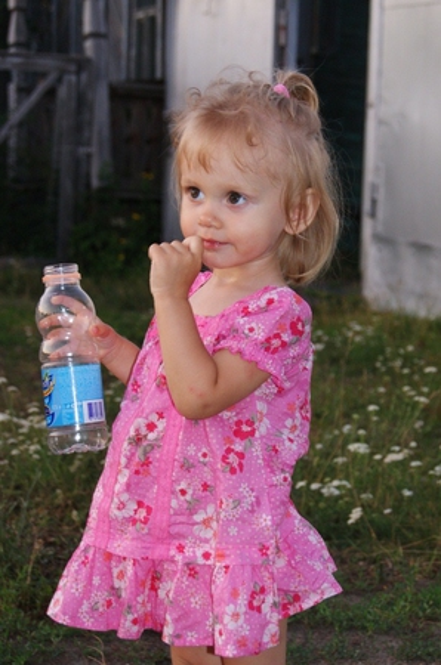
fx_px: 1384
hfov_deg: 18.1
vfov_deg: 27.0
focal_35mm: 75
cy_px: 332
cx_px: 220
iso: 400
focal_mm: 50
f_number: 5.6
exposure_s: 1/80
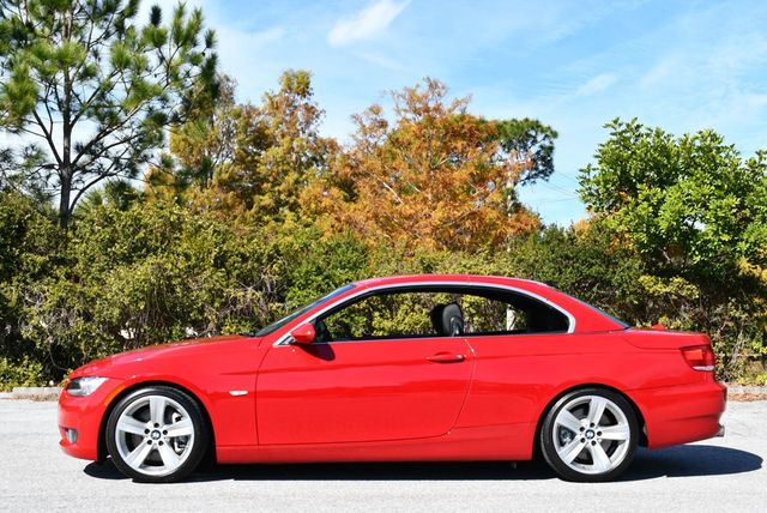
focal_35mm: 58
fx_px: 1237
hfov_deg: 34.5
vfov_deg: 23.4
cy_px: 256
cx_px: 384
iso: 110
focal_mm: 29
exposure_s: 1/250
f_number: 8
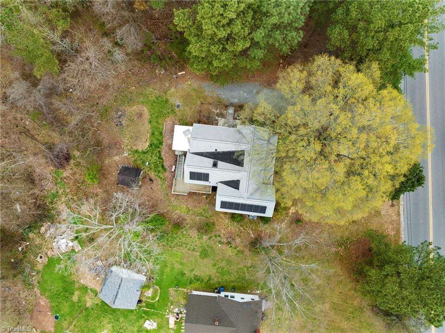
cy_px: 166
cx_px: 222
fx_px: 308
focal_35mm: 24
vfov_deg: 56.7
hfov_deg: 71.6
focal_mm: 12.29
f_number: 2.8
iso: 100
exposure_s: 1/100
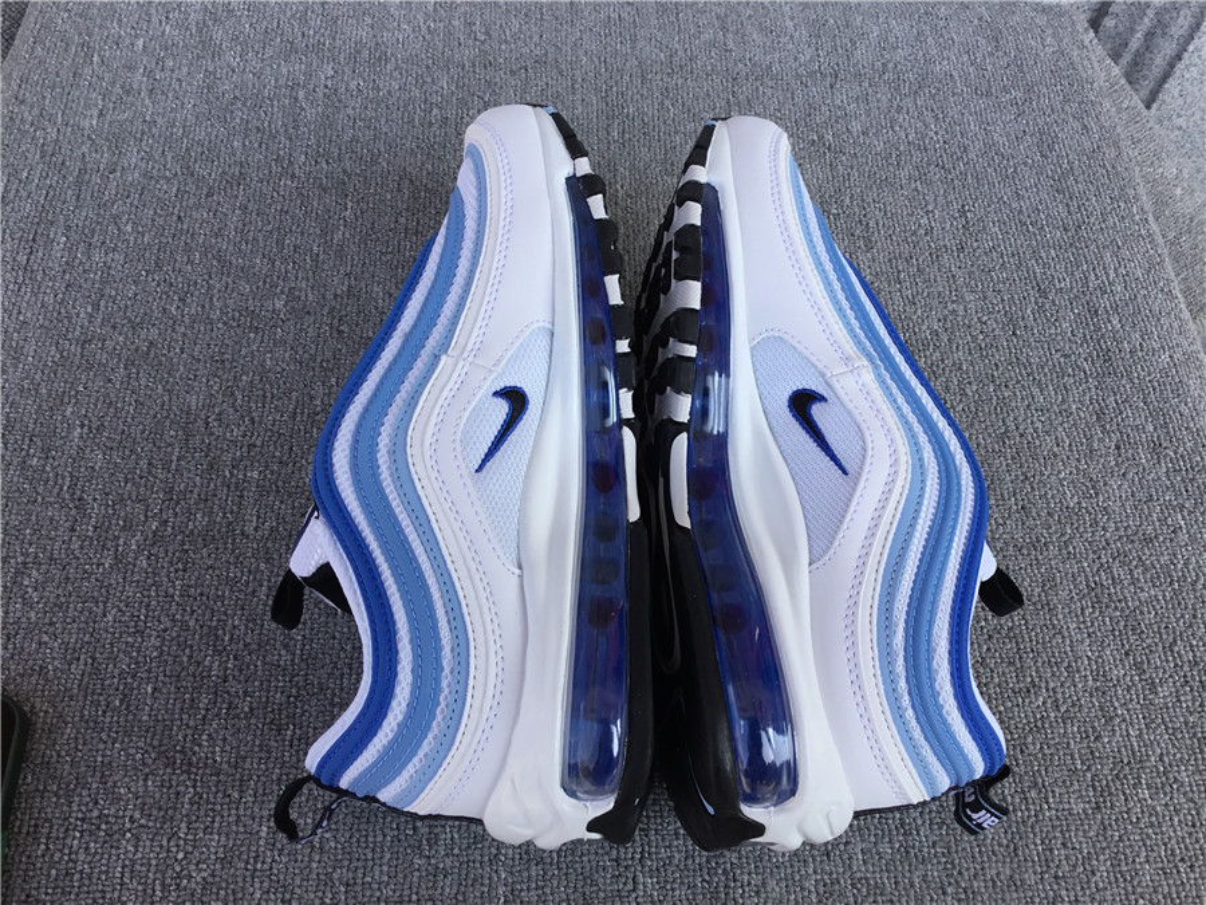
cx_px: 603
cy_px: 452
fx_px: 1080
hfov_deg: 58.4
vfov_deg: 45.4
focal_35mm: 31
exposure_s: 1/348
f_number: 2.4
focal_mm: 3.3
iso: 25
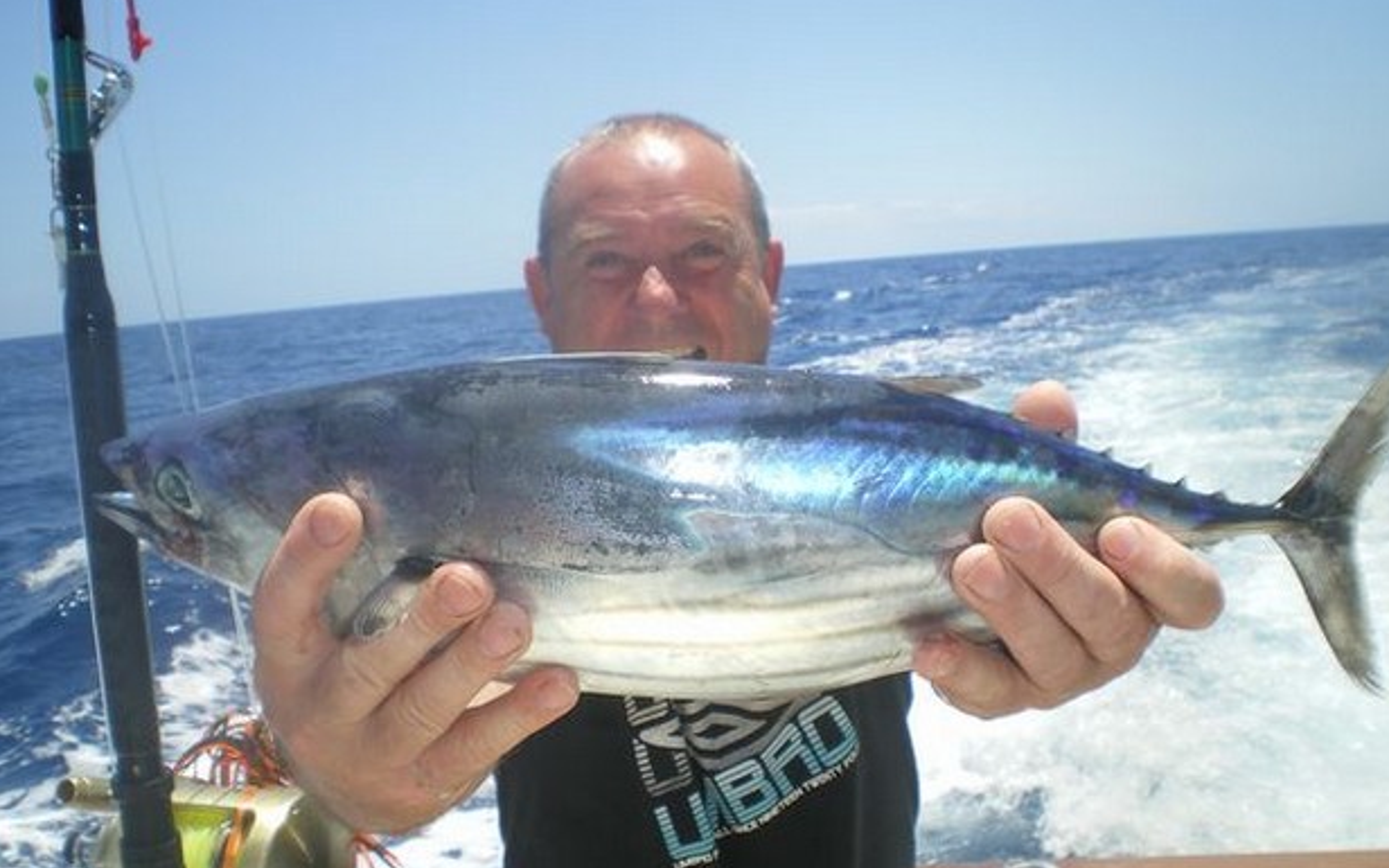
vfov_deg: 32.7
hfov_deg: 50.4
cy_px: 480
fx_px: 1476
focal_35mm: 39
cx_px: 704
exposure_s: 1/400
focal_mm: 6.3
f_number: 4.6
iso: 50
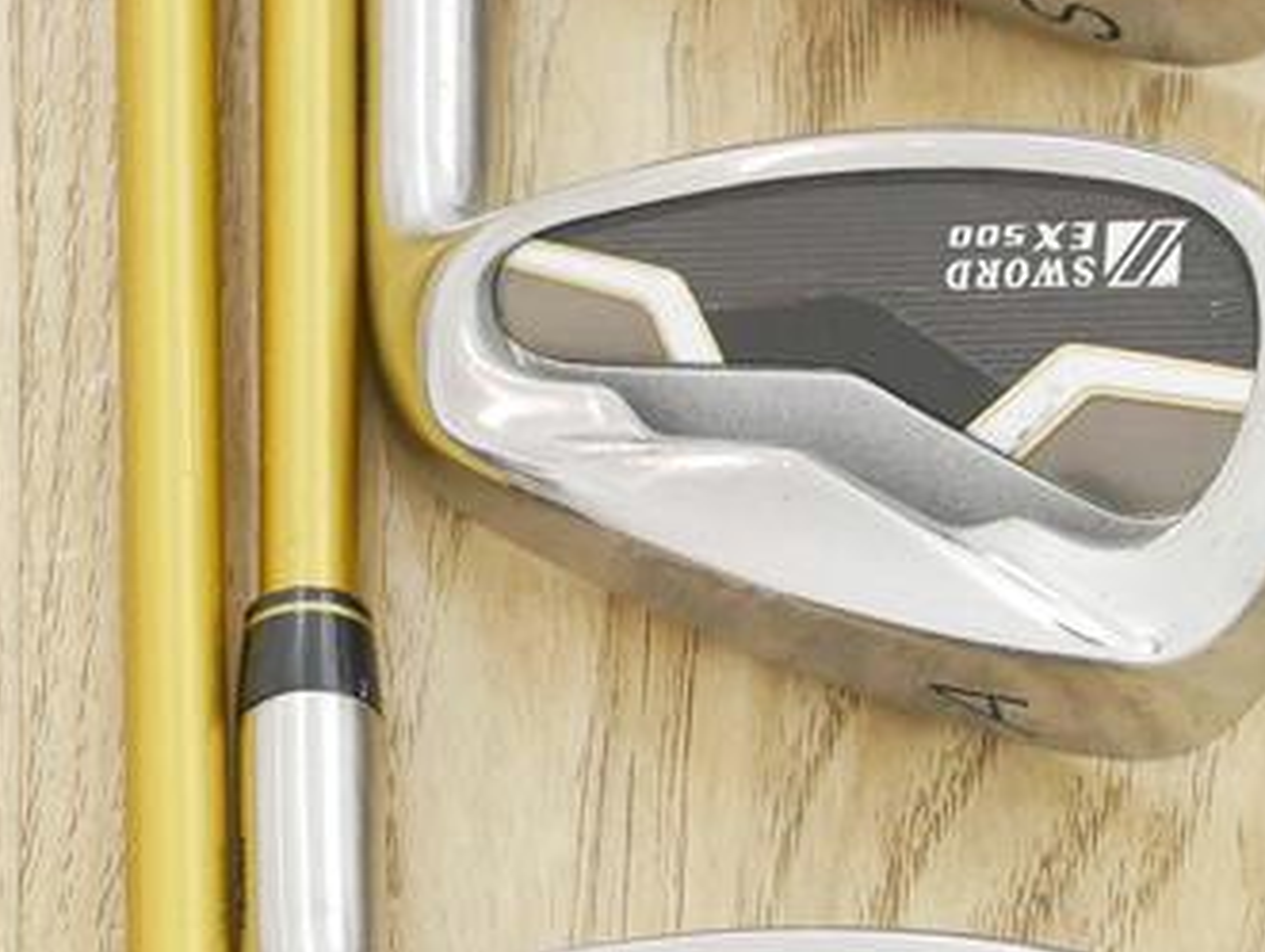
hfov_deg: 10.1
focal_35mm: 193
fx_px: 7061
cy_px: 960
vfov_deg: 7.7
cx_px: 1485
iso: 1600
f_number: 4.5
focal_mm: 25
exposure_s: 1/40
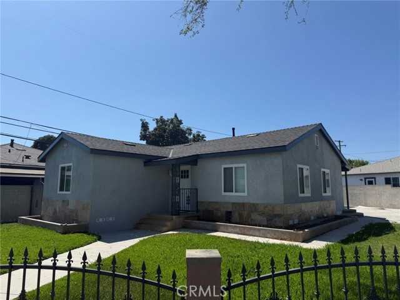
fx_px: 277
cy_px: 150
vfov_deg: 56.8
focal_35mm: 24
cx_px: 200
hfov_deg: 71.6
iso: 80
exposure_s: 1/6173
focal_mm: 6.76
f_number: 1.78
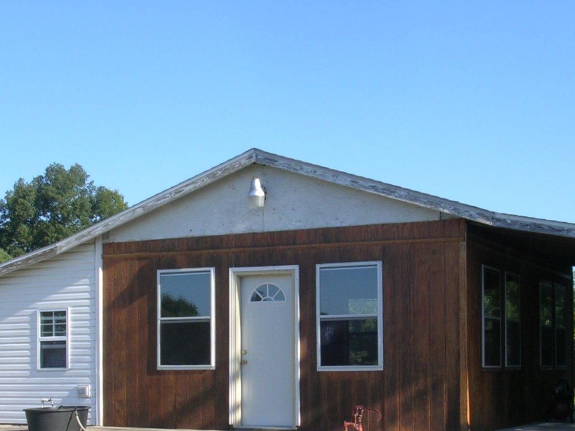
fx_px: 1096
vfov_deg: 22.1
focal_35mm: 66
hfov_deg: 29.4
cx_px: 291
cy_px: 322
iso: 50
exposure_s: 1/180
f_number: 5.6
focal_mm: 5.8
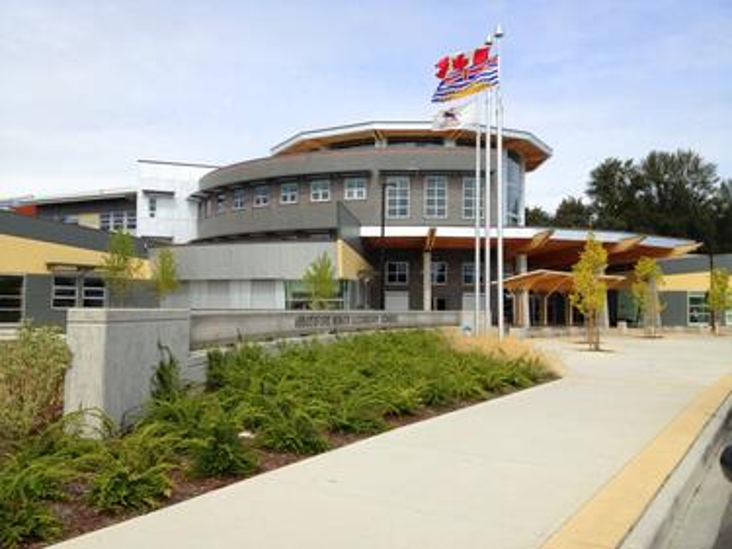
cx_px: 366
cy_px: 274
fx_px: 740
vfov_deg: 40.7
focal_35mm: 35
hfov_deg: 52.6
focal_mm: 4.28
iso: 50
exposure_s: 1/1783
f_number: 2.4
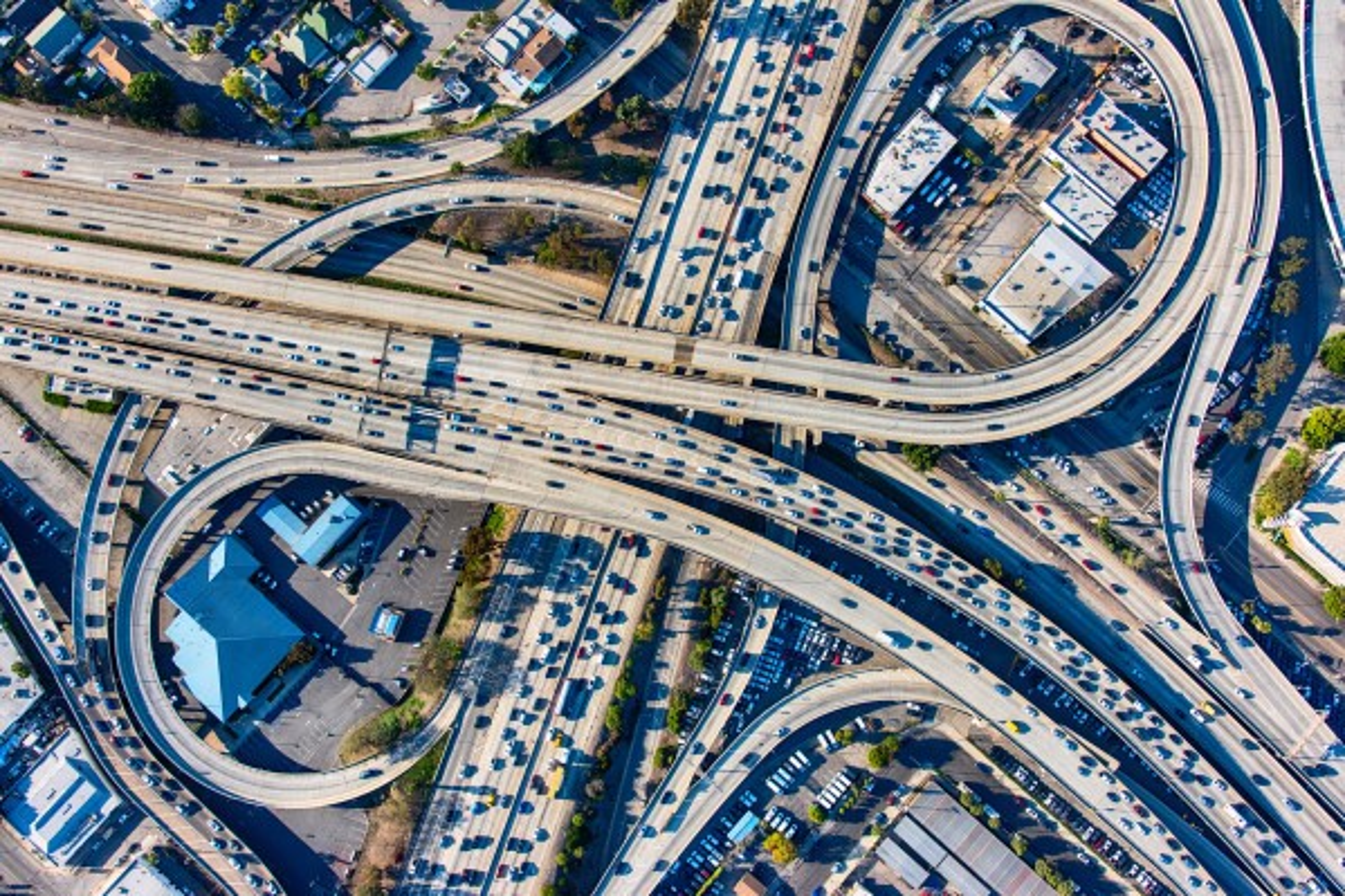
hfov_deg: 58.7
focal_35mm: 32
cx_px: 672
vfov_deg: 41.1
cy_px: 448
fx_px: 1195
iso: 640
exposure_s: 1/1600
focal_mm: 32
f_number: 7.1
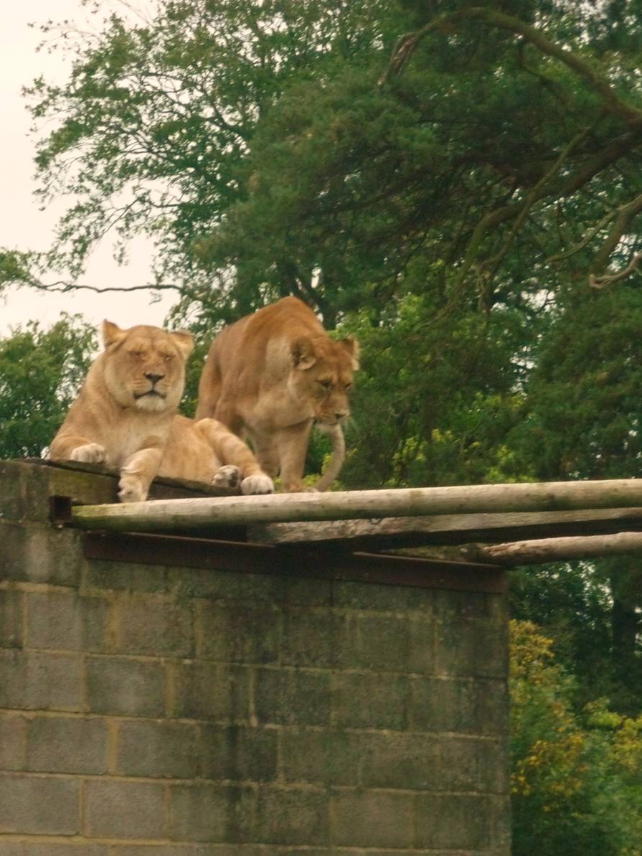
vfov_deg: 8.7
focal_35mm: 228
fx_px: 5637
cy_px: 429
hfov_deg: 6.5
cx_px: 184
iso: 400
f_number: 4.8
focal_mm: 29.1
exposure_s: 1/400
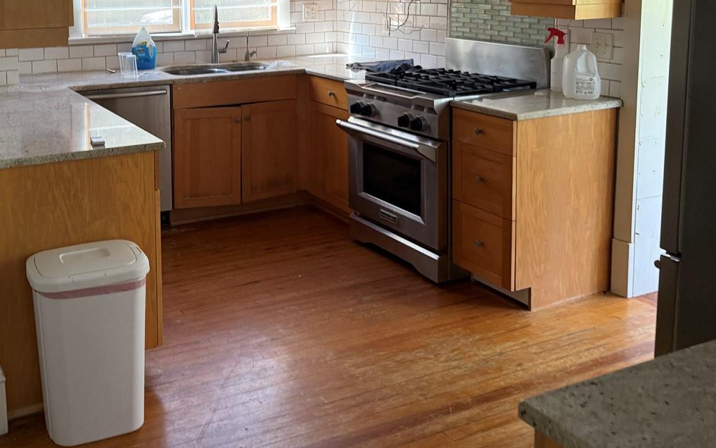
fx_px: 780
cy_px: 61
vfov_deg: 30.8
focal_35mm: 40
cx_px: 220
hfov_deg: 48.2
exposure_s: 1/68
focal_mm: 6.76
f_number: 1.78
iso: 200
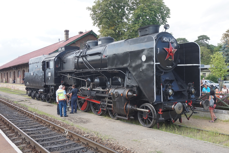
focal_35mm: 34
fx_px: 219
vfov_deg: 38.3
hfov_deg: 55.1
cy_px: 76
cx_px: 114
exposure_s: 1/60
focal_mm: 23
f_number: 8
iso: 100
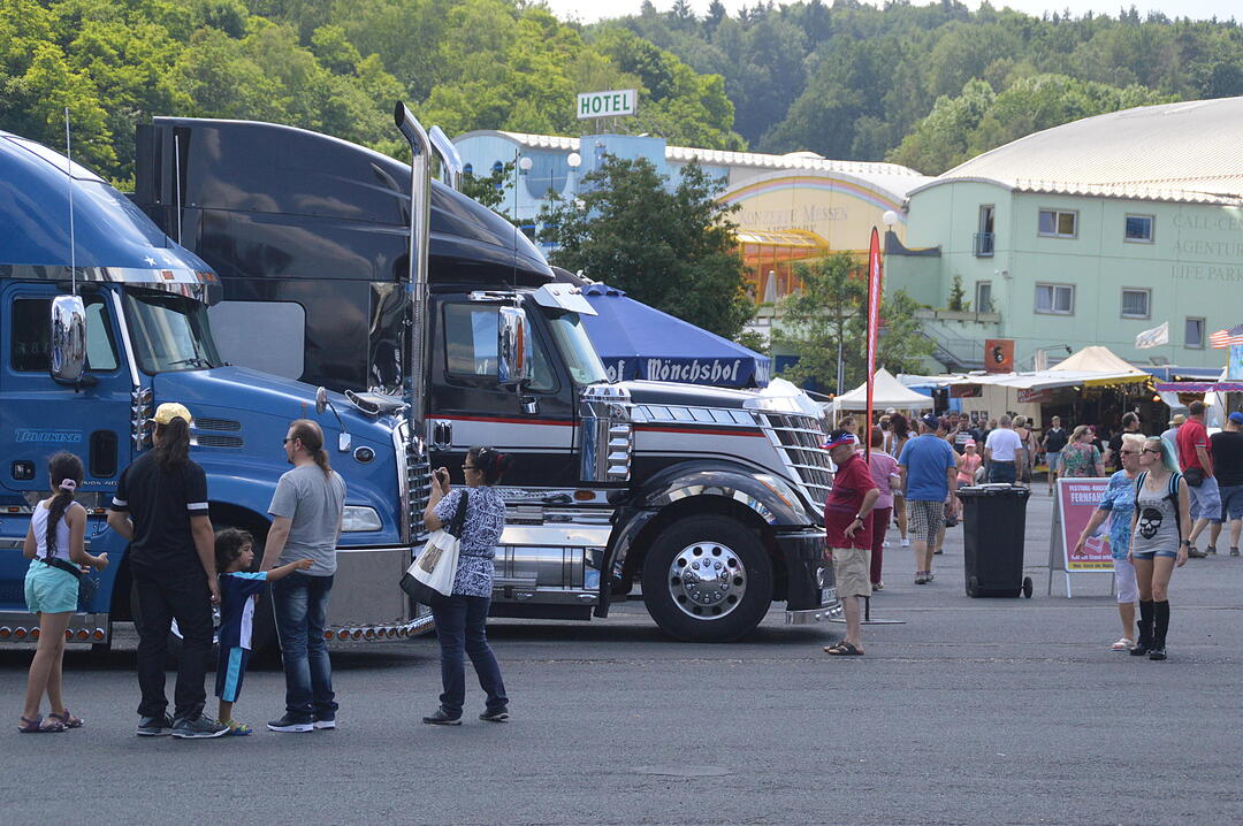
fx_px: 3622
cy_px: 413
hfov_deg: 19.5
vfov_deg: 13.0
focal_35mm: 105
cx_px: 622
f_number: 9
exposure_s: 1/1250
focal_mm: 70
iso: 800
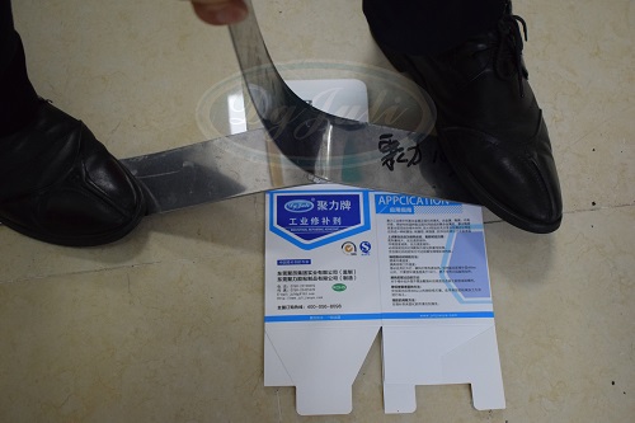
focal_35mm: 39
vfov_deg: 34.2
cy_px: 212
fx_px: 688
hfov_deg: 49.6
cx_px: 318
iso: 2800
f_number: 4
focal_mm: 26
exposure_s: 1/125
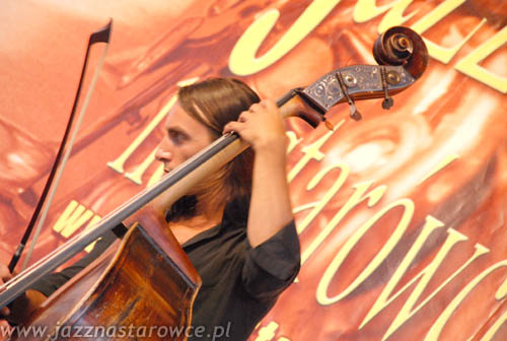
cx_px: 254
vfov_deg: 6.8
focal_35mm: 202
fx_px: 2859
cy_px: 170
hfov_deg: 10.1
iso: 800
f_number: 5.6
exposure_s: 1/20
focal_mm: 135
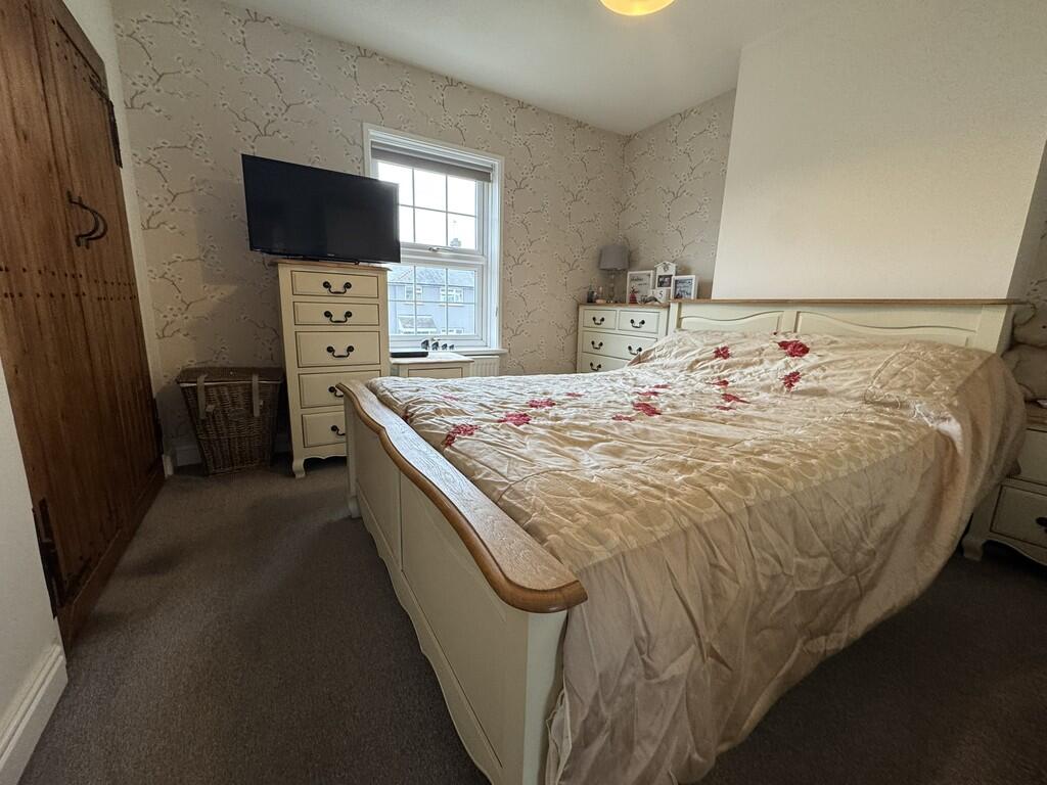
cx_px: 524
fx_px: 423
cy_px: 392
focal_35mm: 14
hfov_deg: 102.1
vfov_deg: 85.7
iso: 200
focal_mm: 2.22
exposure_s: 1/100
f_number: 2.2
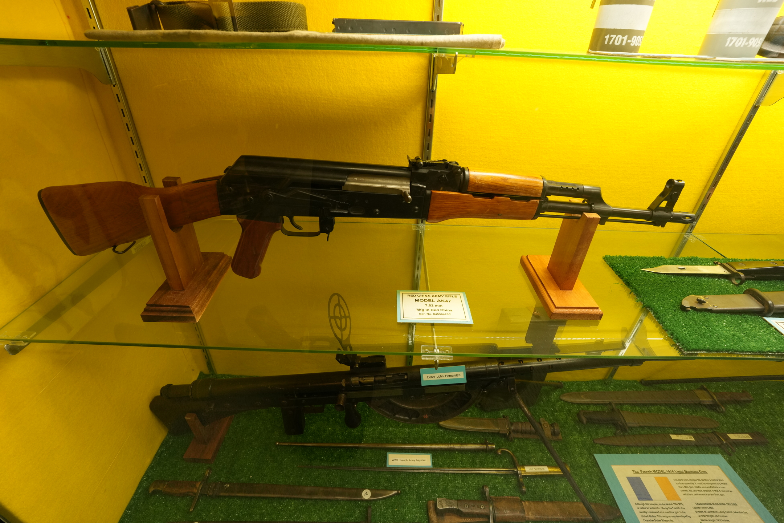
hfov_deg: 96.7
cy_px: 262
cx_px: 392
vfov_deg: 73.7
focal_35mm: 16
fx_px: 348
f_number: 9
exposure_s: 1/30
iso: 800
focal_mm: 16
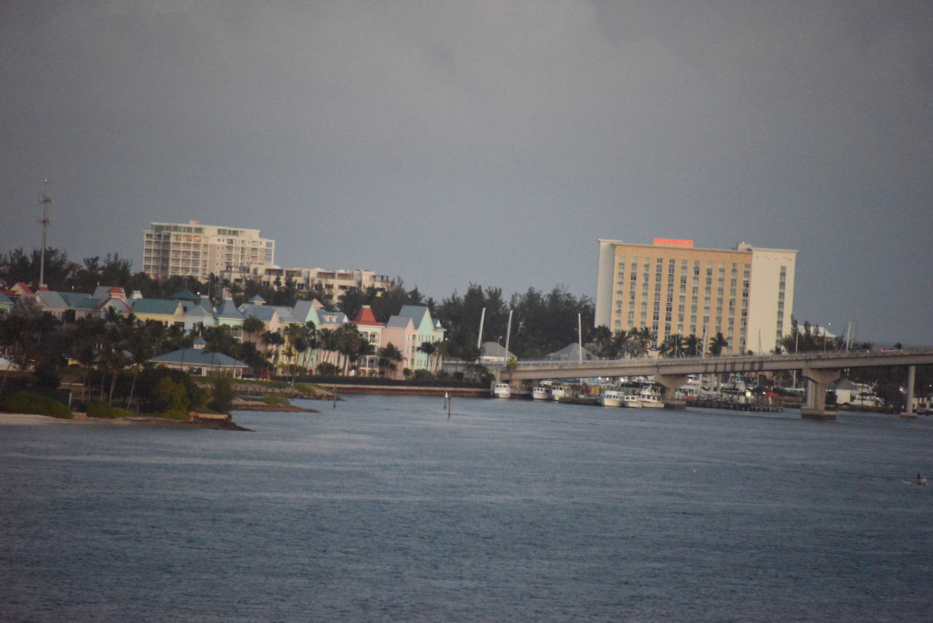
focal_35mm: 300
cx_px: 466
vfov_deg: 4.6
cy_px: 312
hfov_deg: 6.9
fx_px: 7776
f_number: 5.6
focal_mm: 300
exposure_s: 1/640
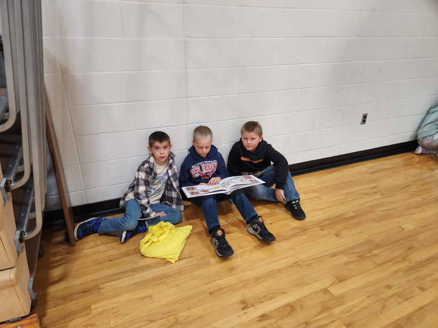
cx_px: 219
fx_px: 291
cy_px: 164
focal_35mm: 23
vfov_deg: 58.9
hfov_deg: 73.9
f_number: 1.8
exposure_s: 1/120
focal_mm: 5.4
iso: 200
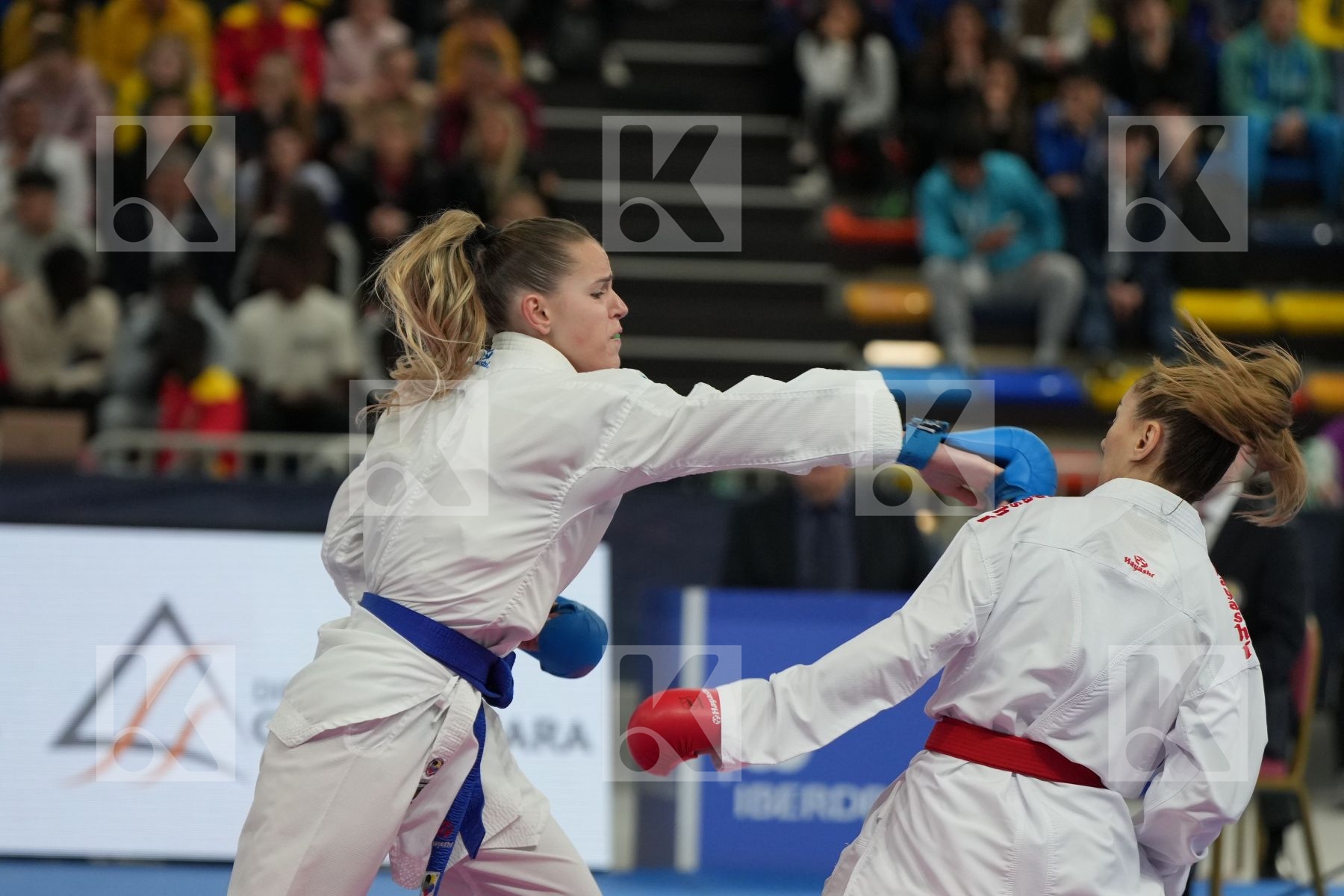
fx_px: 7279
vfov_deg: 7.0
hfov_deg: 10.5
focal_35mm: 195
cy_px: 448
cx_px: 672
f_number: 2.8
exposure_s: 1/1000
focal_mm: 130
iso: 1600
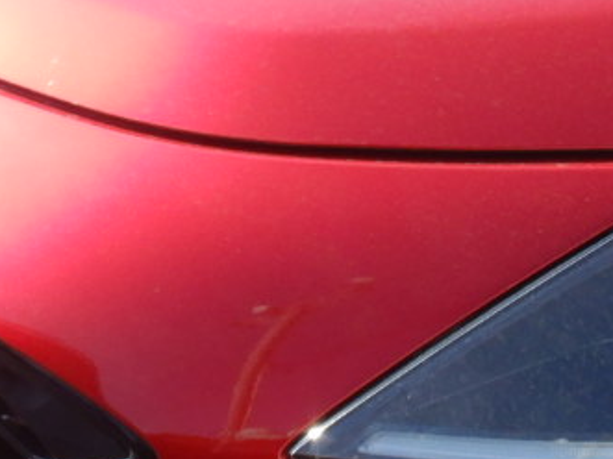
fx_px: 2053
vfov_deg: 12.8
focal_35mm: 116
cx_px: 583
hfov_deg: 16.7
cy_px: 174
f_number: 2.8
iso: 125
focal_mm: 4.3
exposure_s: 1/800
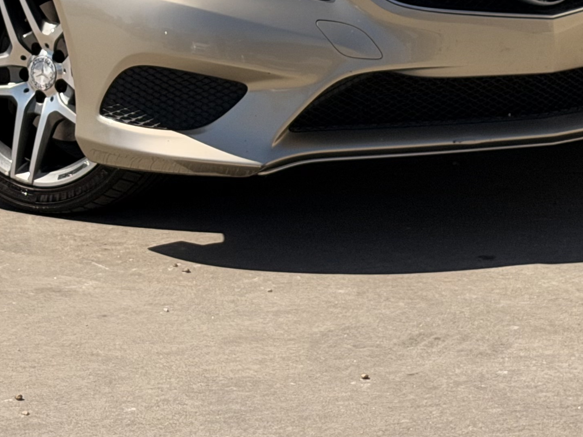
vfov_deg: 11.3
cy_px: -95
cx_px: 249
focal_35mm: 128
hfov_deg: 15.4
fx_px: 2156
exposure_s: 1/7143
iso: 80
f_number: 1.78
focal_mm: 6.76
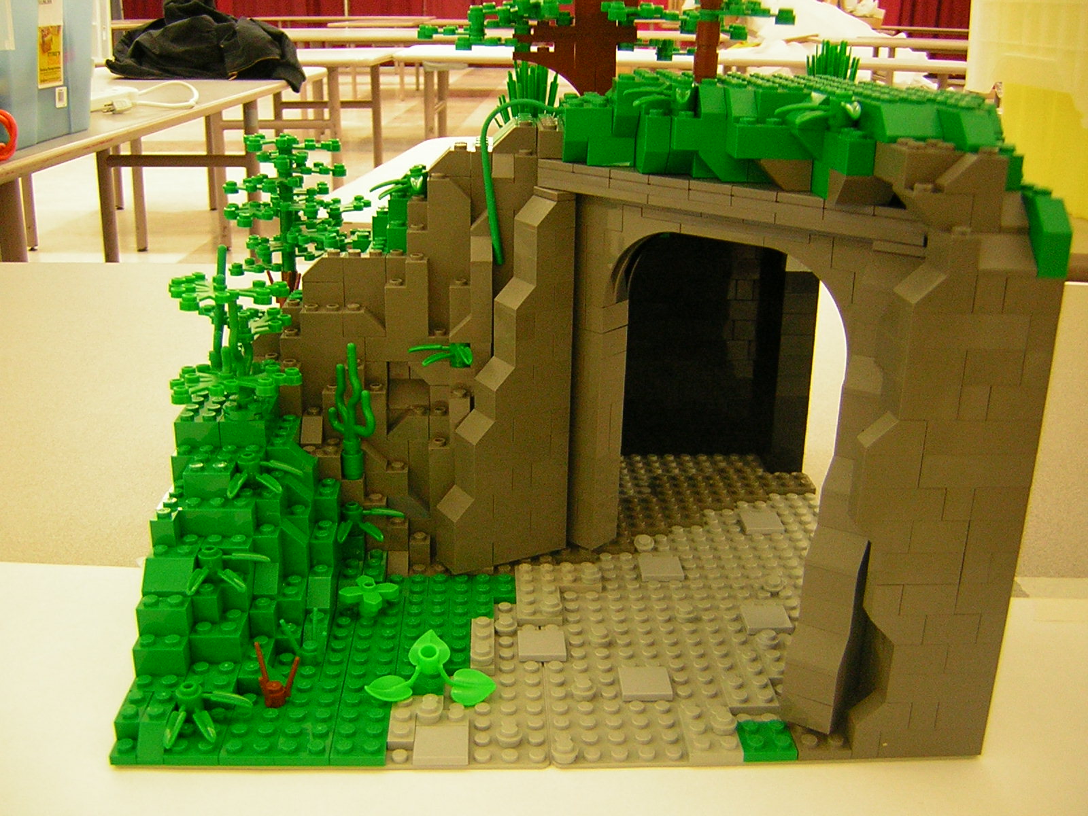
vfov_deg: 39.7
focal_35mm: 36
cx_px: 544
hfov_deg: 51.4
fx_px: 1131
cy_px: 408
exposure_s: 1/5.8
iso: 103
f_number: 2.6
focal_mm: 4.7
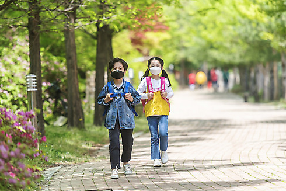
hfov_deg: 9.6
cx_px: 139
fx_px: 1701
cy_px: 87
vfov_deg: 6.4
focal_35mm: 214
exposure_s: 1/500
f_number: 2.8
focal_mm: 175
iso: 200
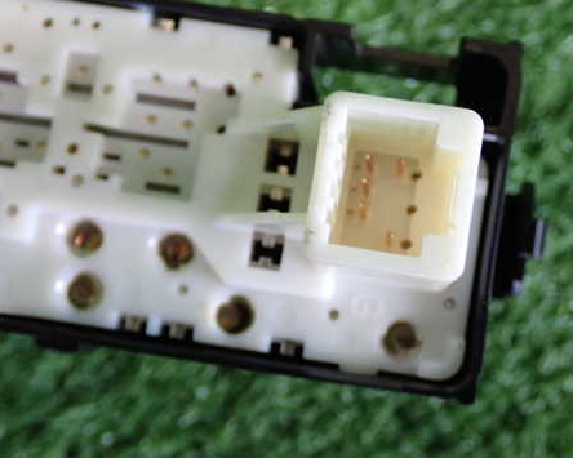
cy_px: 208
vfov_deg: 24.6
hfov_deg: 30.3
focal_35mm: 62
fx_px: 1051
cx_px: 374
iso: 800
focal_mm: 8.4
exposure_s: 1/30
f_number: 3.1
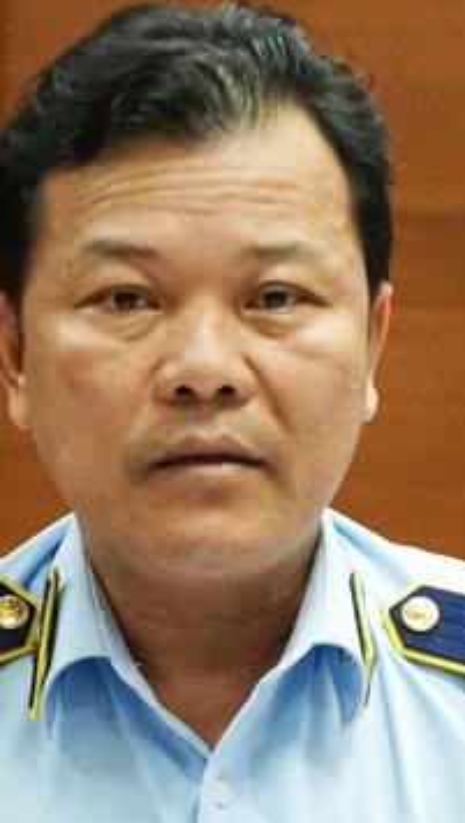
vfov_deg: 5.8
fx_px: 8066
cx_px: 296
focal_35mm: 369
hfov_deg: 3.3
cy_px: 487
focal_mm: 105
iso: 6400
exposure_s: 1/200
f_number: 4
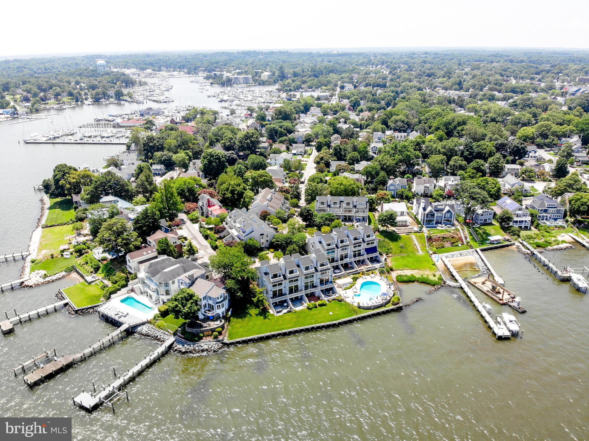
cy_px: 220
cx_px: 294
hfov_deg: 71.6
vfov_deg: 56.8
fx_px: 408
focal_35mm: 24
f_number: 2.8
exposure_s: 1/435
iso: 100
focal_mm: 4.5
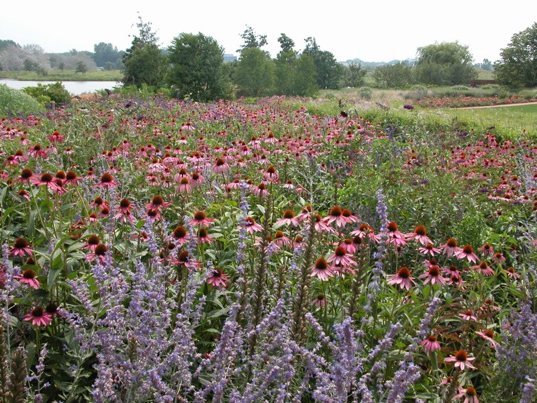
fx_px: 652
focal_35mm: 42
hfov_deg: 44.8
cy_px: 202
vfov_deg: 34.3
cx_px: 268
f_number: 5.8
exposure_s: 1/258
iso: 100
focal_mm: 10.7
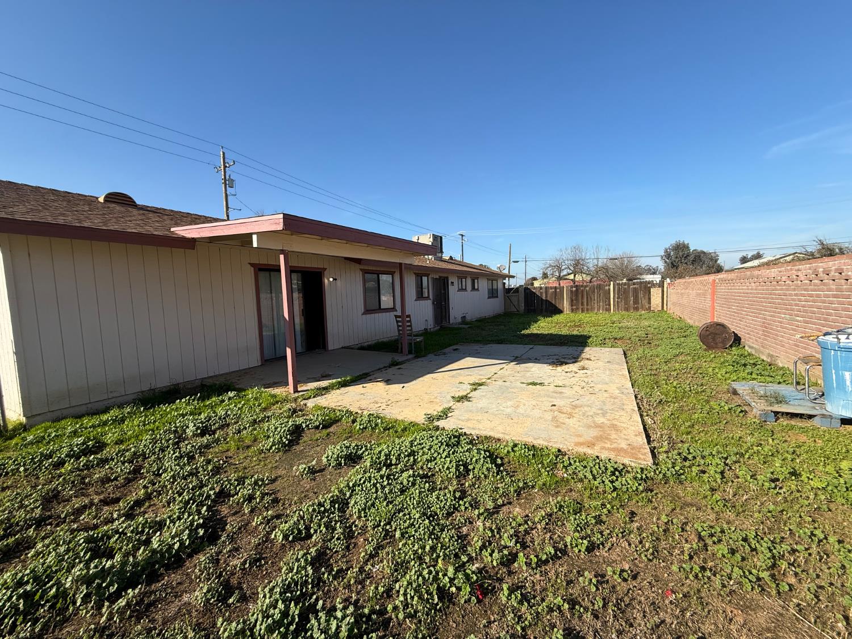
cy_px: 320
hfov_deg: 102.1
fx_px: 345
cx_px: 426
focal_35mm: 14
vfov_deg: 85.7
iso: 50
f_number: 2.2
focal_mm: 2.22
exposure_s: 1/1572
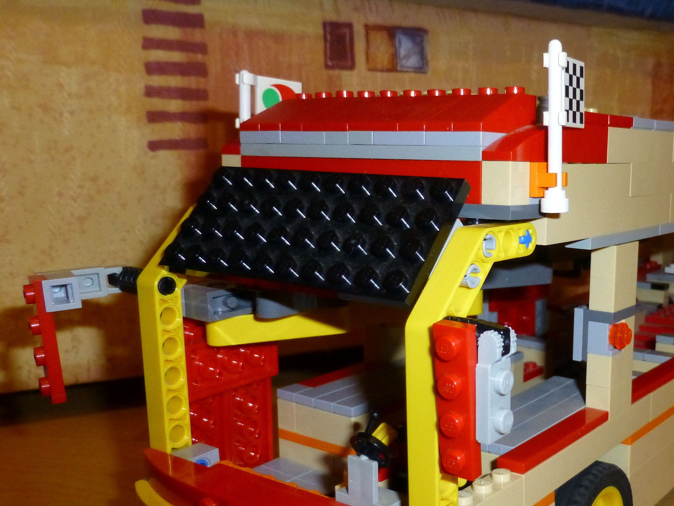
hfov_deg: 43.8
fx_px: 798
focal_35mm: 41
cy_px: 305
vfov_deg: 35.0
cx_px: 531
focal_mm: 4.3
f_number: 3.3
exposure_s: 1/60
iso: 500
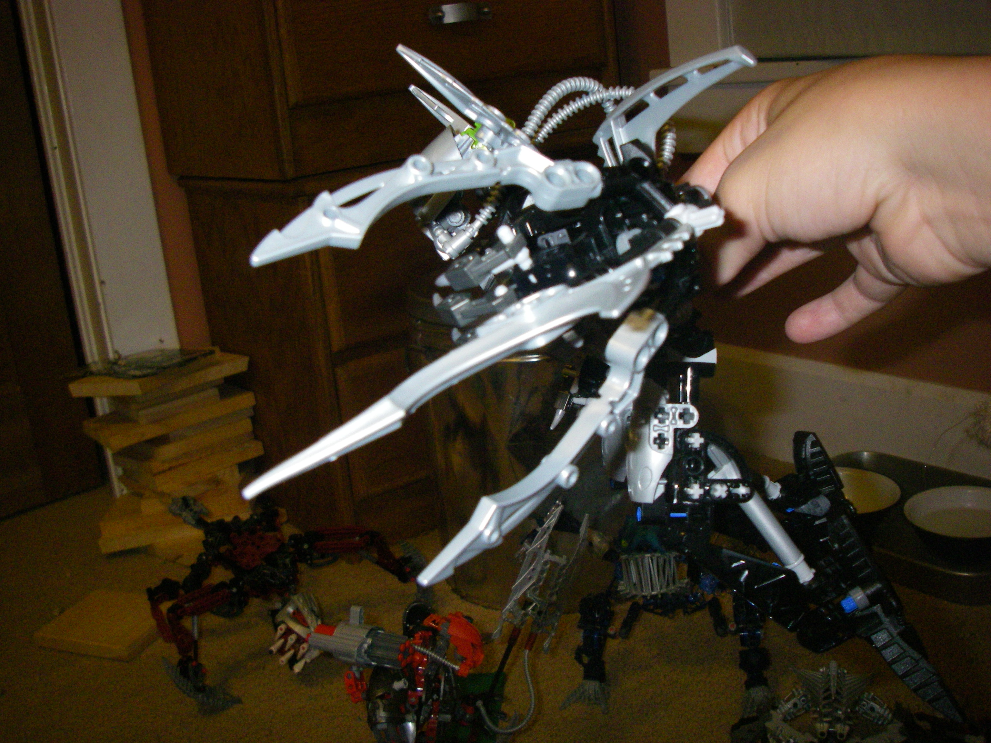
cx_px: 496
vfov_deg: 37.7
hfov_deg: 49.0
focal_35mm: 38
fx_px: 1088
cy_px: 372
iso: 400
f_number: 3.3
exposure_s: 1/50
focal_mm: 6.3
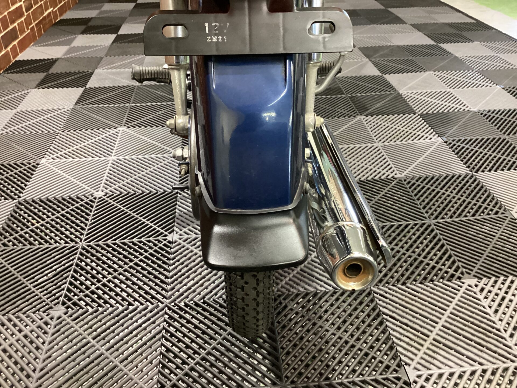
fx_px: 463
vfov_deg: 45.4
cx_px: 258
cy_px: 194
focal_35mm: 31
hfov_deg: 58.4
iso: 400
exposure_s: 1/40
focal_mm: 3.3
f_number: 2.4
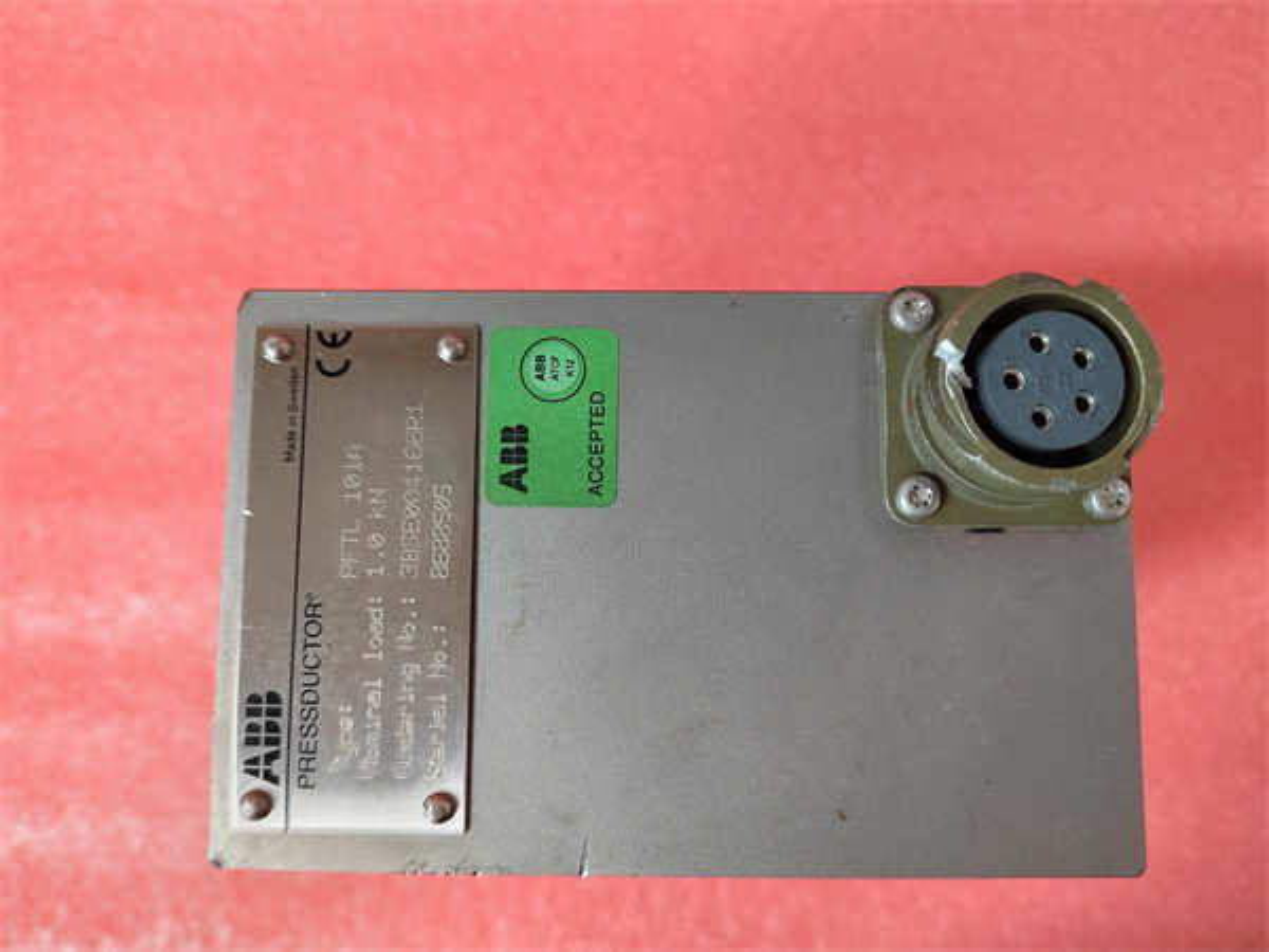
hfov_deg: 73.9
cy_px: 476
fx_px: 843
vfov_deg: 58.9
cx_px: 634
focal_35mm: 23
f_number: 1.9
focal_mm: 5.52
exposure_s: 1/50
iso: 2347
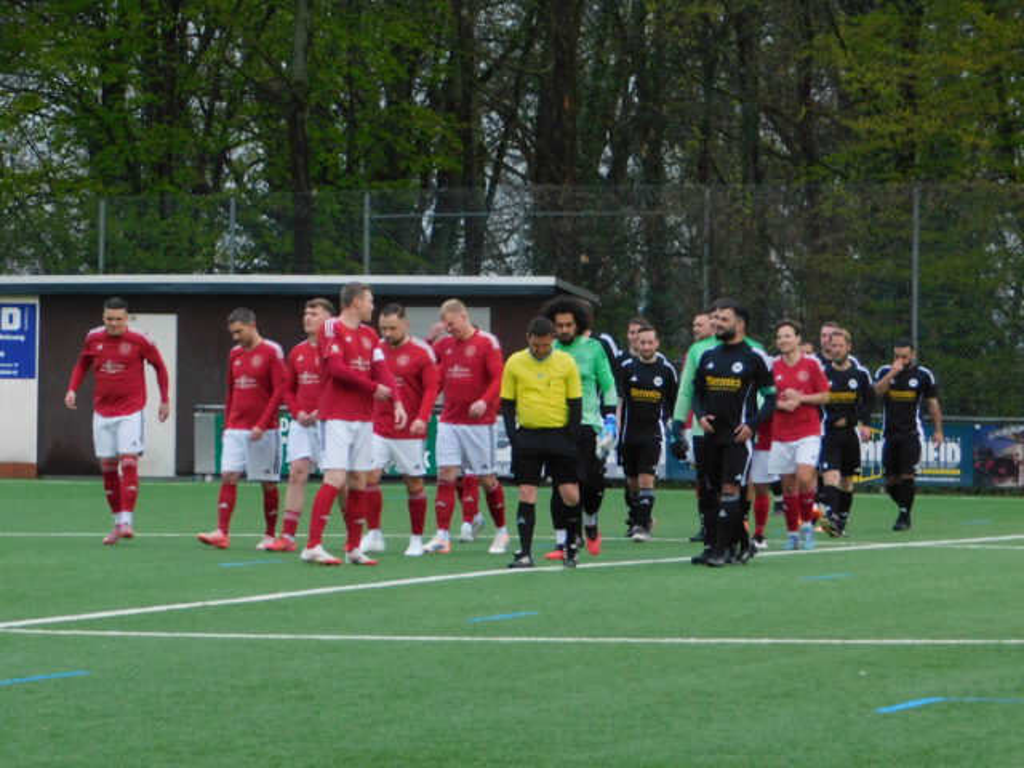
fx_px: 5976
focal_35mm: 202
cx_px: 512
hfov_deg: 9.8
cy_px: 384
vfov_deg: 7.4
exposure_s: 1/100
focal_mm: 35.9
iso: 400
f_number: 5.4
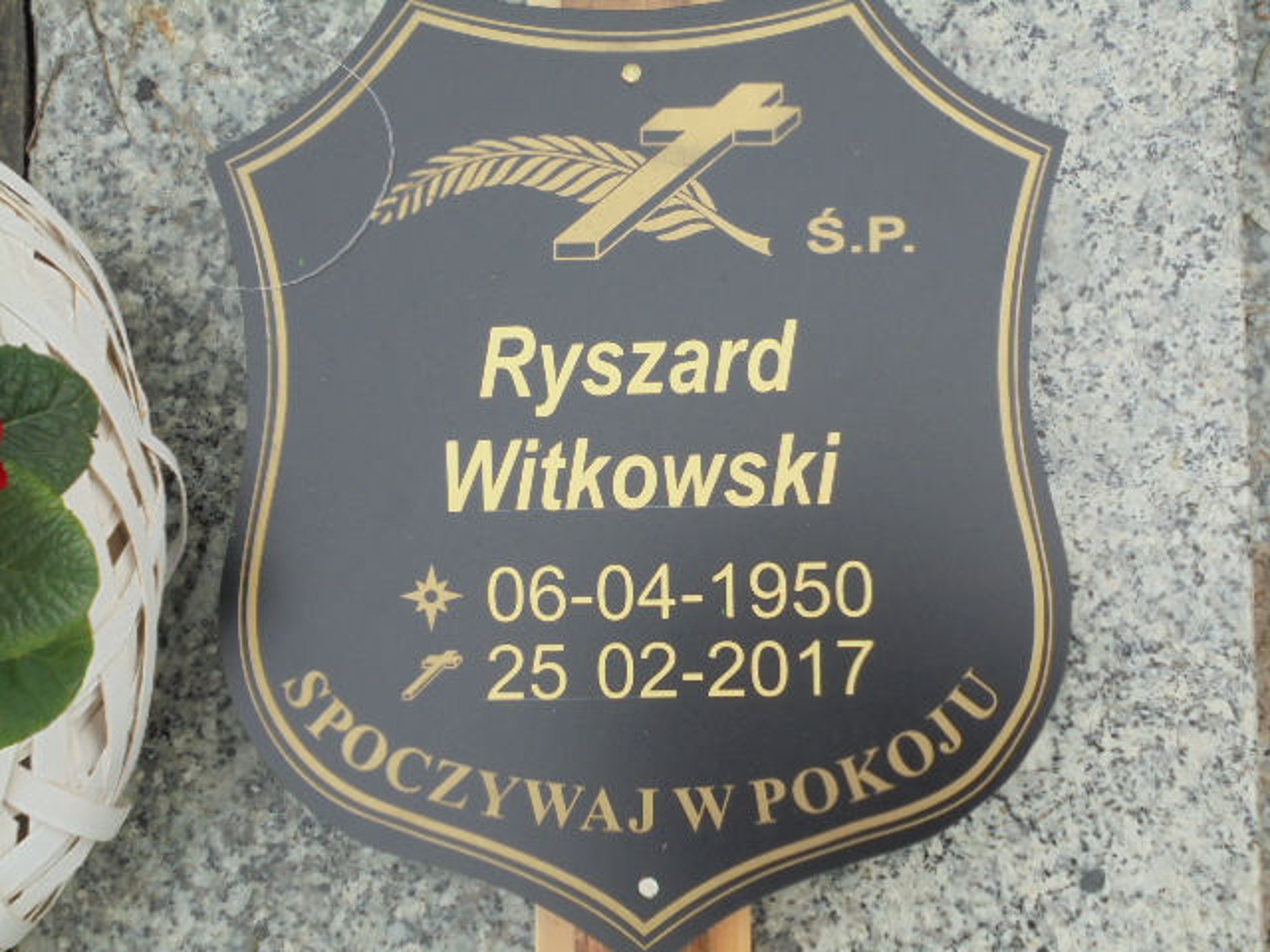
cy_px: 476
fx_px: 1798
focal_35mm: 49
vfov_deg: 29.7
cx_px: 635
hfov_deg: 38.9
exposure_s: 1/200
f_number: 4.8
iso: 100
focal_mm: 8.9
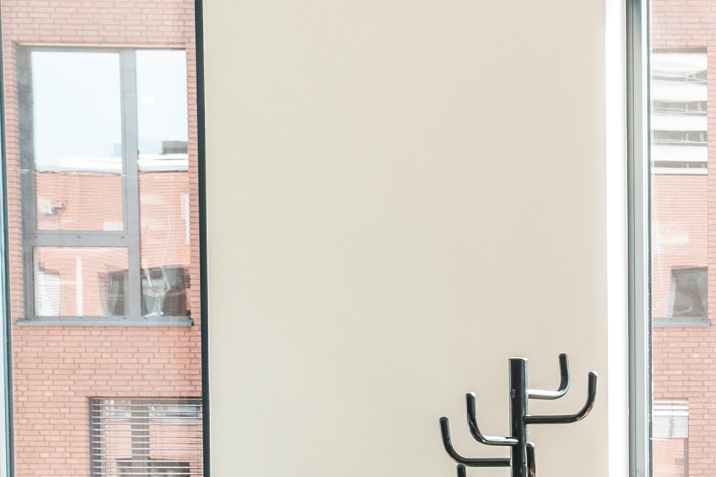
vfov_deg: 11.0
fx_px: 2401
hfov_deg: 15.3
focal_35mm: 121
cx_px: 1158
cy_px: 649
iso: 320
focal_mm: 23
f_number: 4.5
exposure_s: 1/100
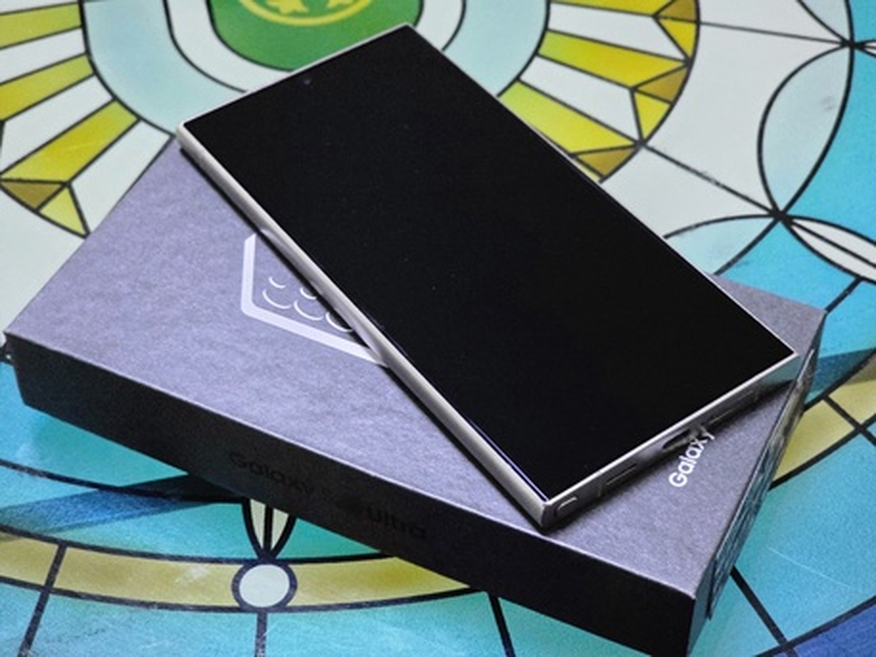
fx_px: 1747
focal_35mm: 69
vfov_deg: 21.3
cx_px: 438
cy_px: 328
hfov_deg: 28.2
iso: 2000
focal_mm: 7.9
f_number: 2.4
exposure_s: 1/30
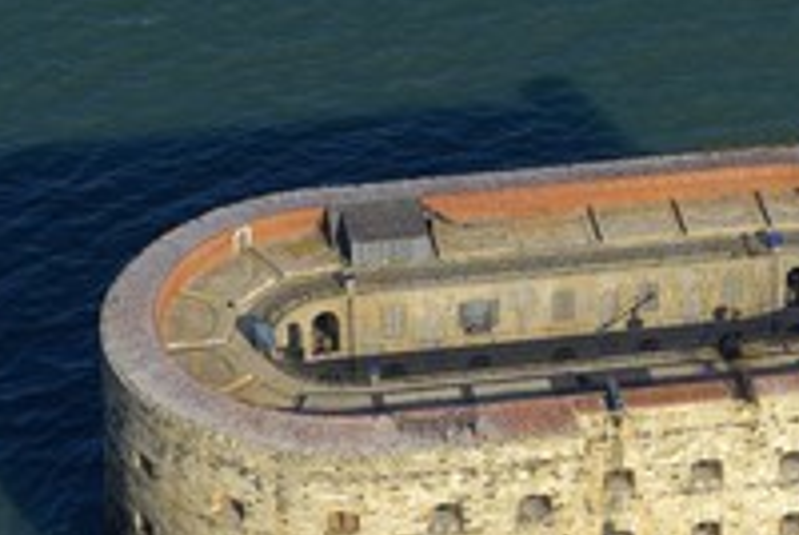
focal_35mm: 220
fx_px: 4890
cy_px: 551
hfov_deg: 9.3
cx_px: 475
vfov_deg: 6.2
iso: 100
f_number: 5
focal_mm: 70
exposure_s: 1/1000
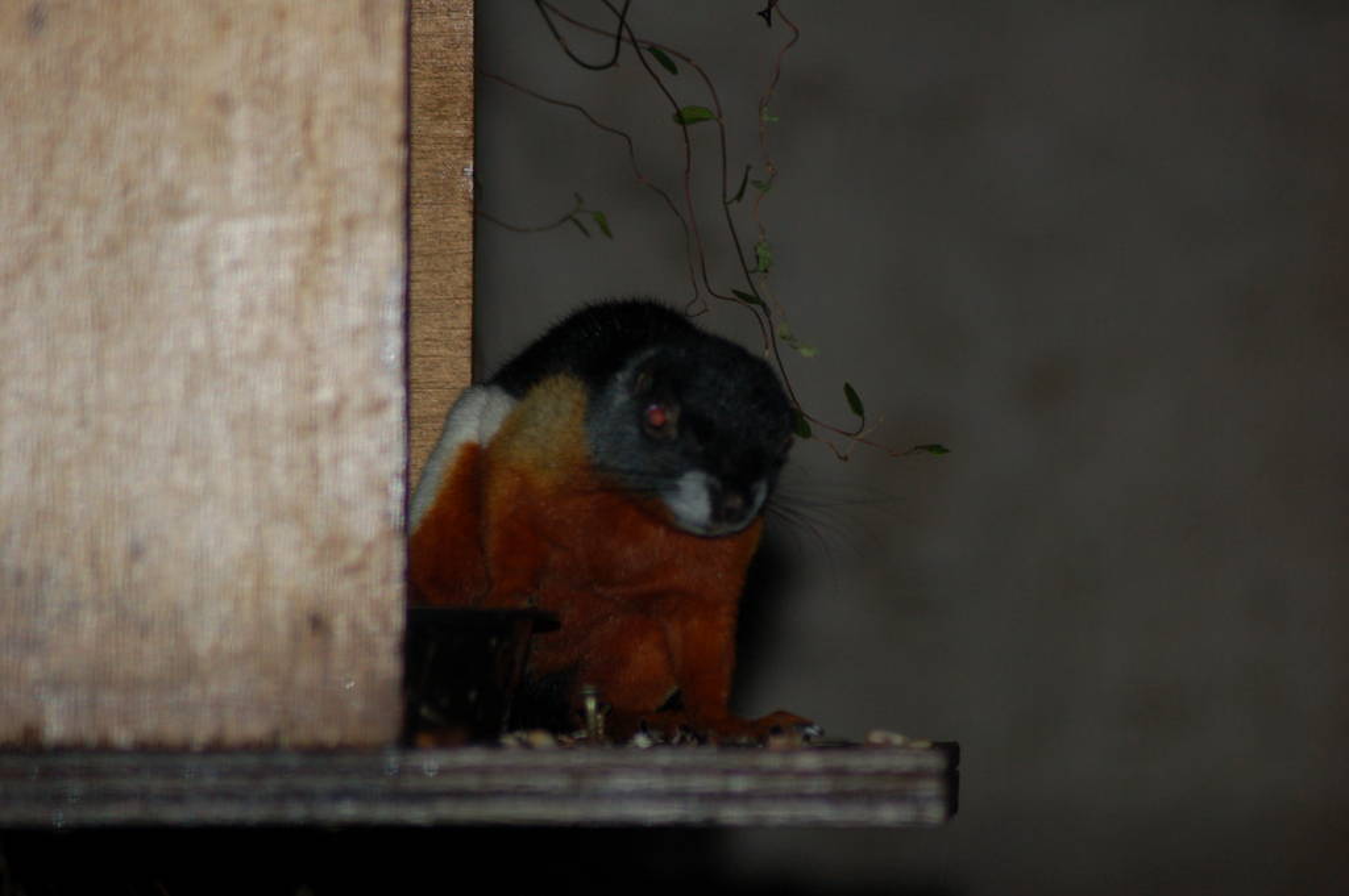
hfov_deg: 8.9
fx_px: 8705
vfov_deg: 5.9
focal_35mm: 232
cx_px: 674
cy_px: 448
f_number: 4.8
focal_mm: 155
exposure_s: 1/60
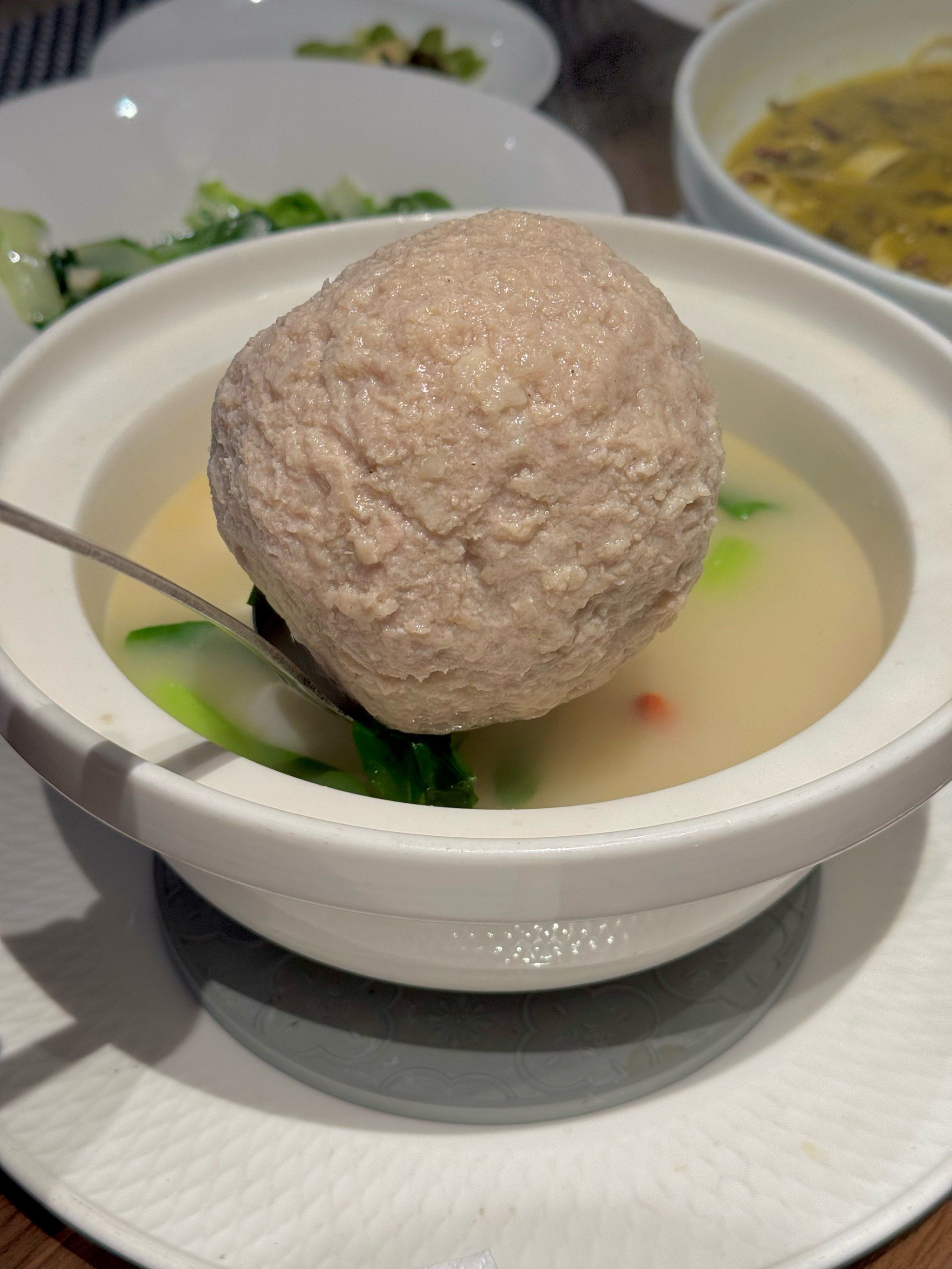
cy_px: 634
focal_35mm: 48
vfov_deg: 39.7
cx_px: 476
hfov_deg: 30.3
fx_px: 1760
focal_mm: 6.76
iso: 100
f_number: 1.78
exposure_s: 1/100
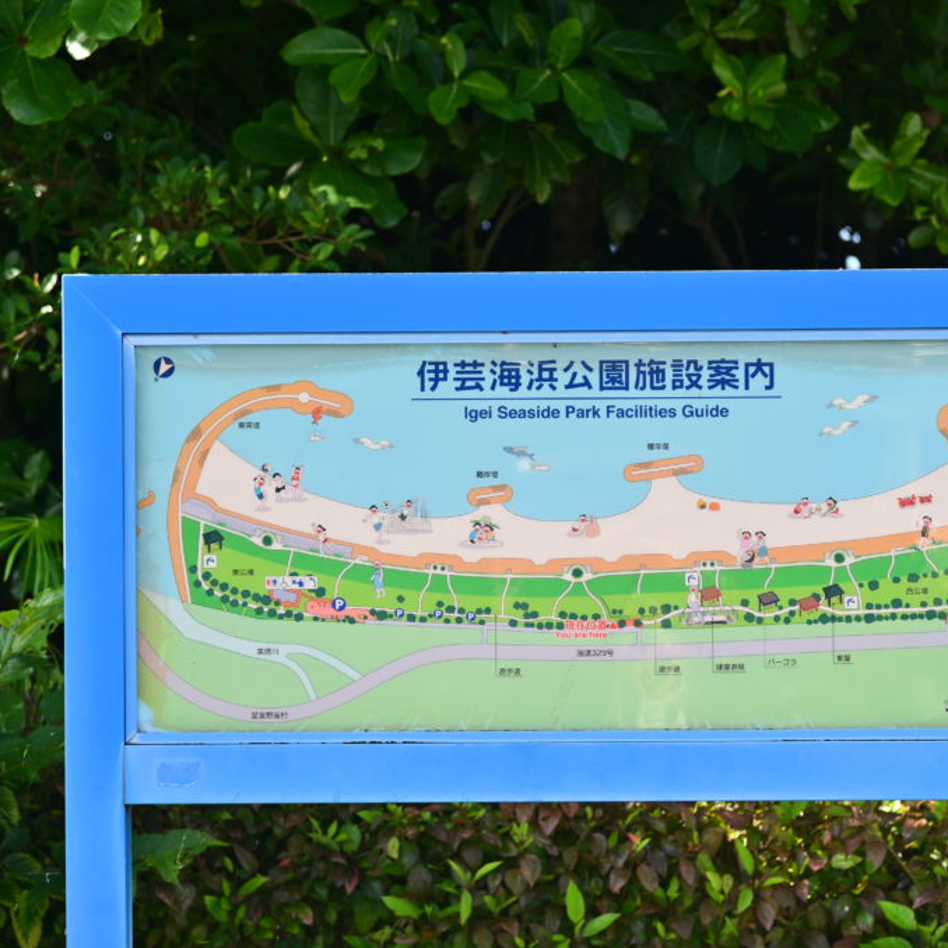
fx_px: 4772
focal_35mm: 154
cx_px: 579
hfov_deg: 11.3
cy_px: 475
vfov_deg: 11.3
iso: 100
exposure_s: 1/200
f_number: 4
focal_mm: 120
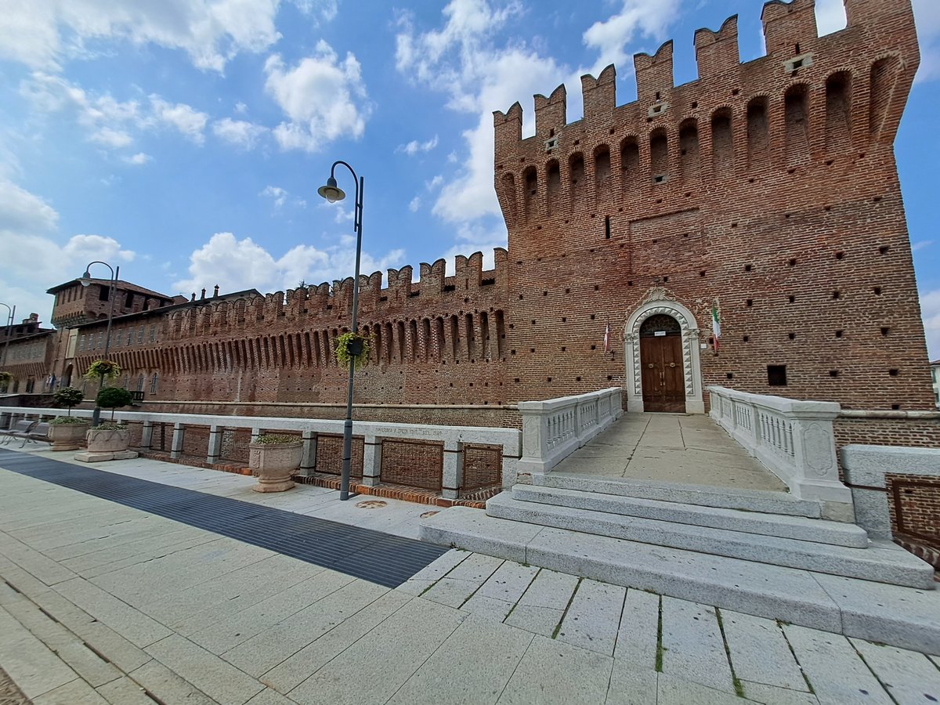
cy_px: 352
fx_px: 353
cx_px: 470
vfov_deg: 89.9
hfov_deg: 106.2
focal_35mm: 13
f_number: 2.2
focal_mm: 1.42
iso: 40
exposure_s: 1/3413
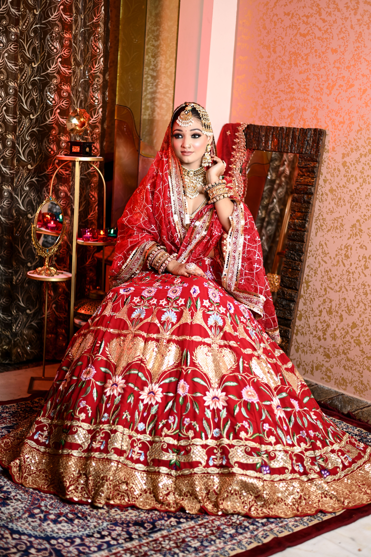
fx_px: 773
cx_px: 186
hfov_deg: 27.0
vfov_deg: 39.6
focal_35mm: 50
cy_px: 278
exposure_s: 1/200
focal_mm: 50
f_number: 2
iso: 200
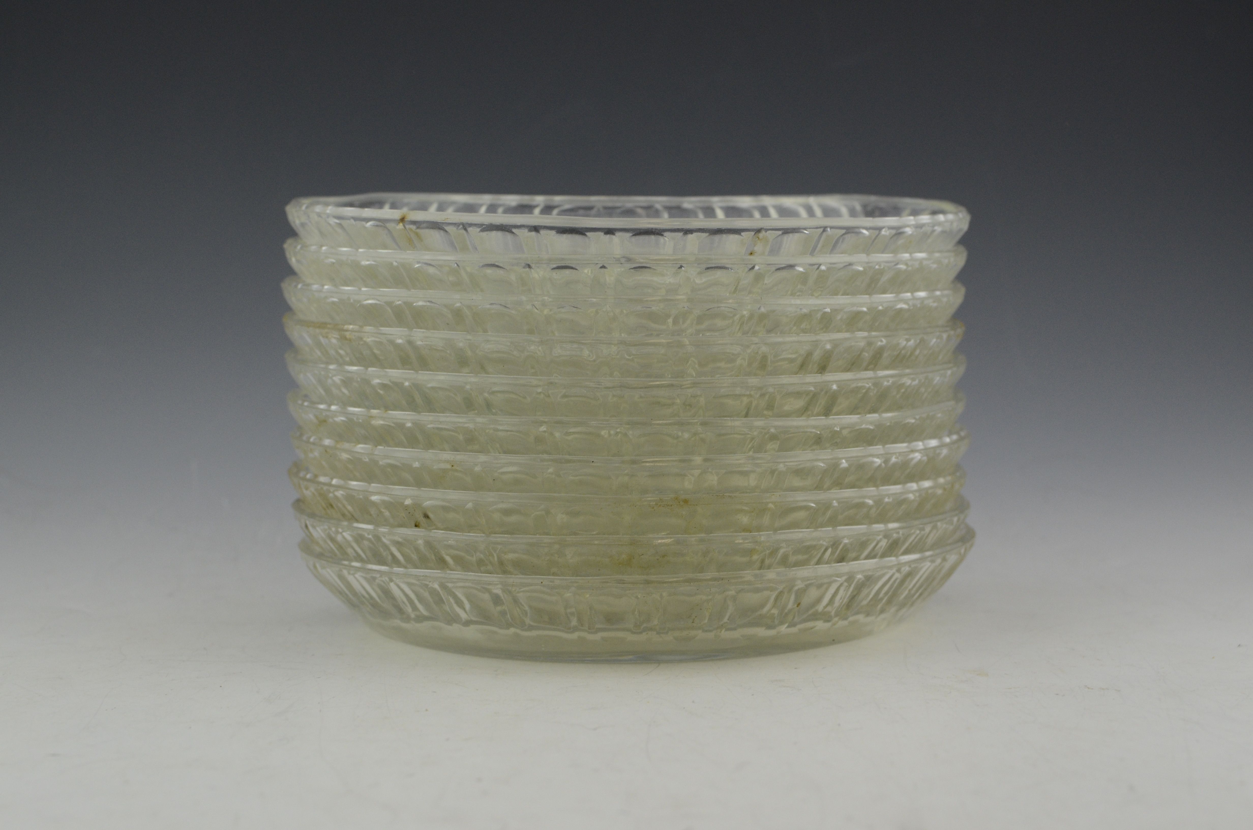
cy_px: 415
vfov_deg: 25.6
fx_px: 1824
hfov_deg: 37.9
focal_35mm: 52
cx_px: 626
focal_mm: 35
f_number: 5
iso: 800
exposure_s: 1/125
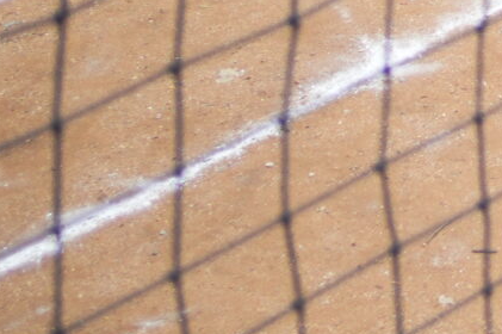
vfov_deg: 6.2
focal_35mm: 213
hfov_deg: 8.4
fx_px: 2968
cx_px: 1406
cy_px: -389
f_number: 2
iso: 320
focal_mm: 35
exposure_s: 1/3200
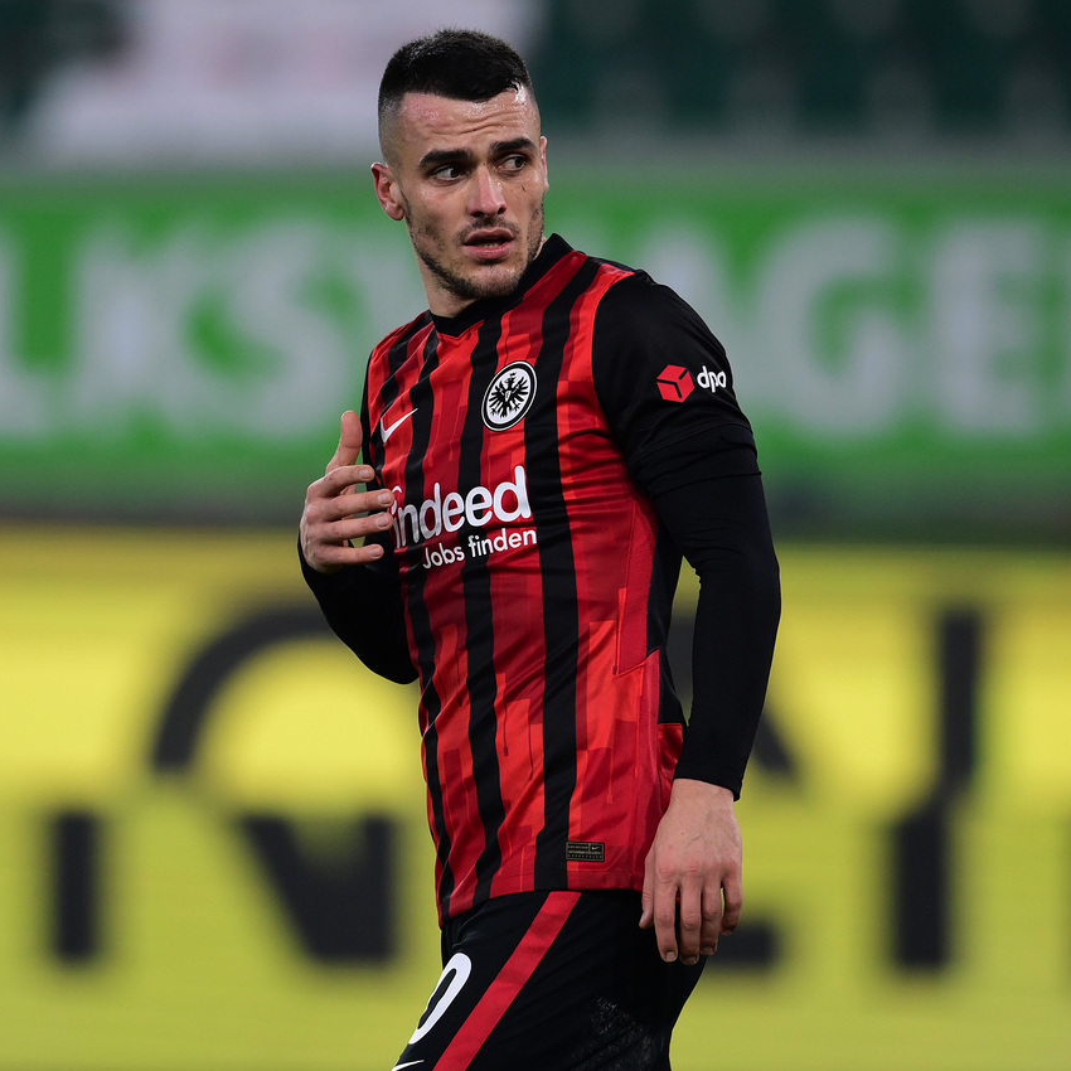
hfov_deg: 3.4
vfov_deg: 3.4
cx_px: 620
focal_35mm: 512
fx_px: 17922
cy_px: 536
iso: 3200
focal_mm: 400
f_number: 3.5
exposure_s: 1/2000
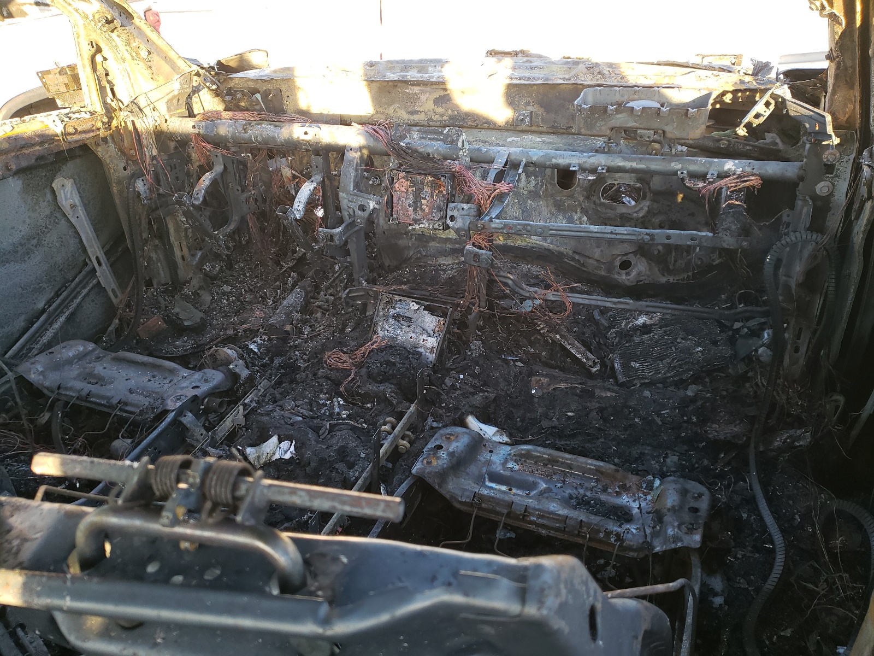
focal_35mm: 26
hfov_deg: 67.3
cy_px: 328
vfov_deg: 53.1
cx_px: 437
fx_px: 656
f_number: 1.5
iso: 62
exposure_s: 1/120
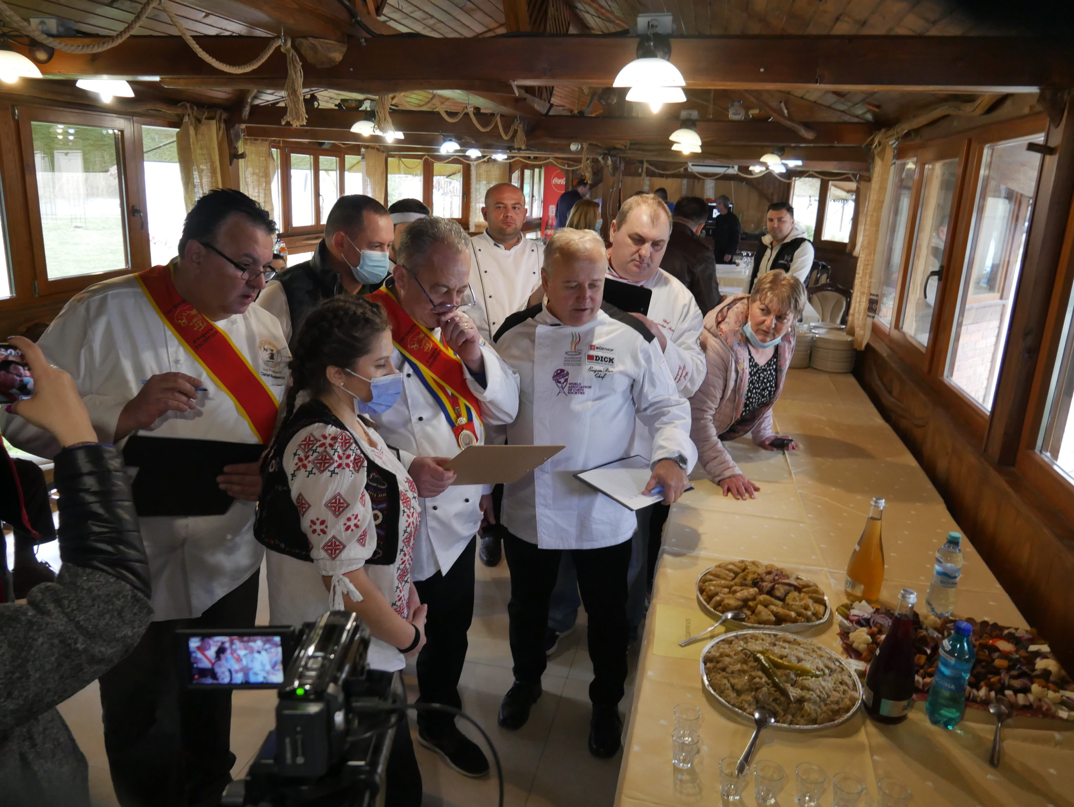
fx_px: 745
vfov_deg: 56.8
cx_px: 537
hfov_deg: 71.6
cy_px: 404
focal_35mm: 24
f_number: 3.5
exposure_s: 1/60
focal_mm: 12
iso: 1000
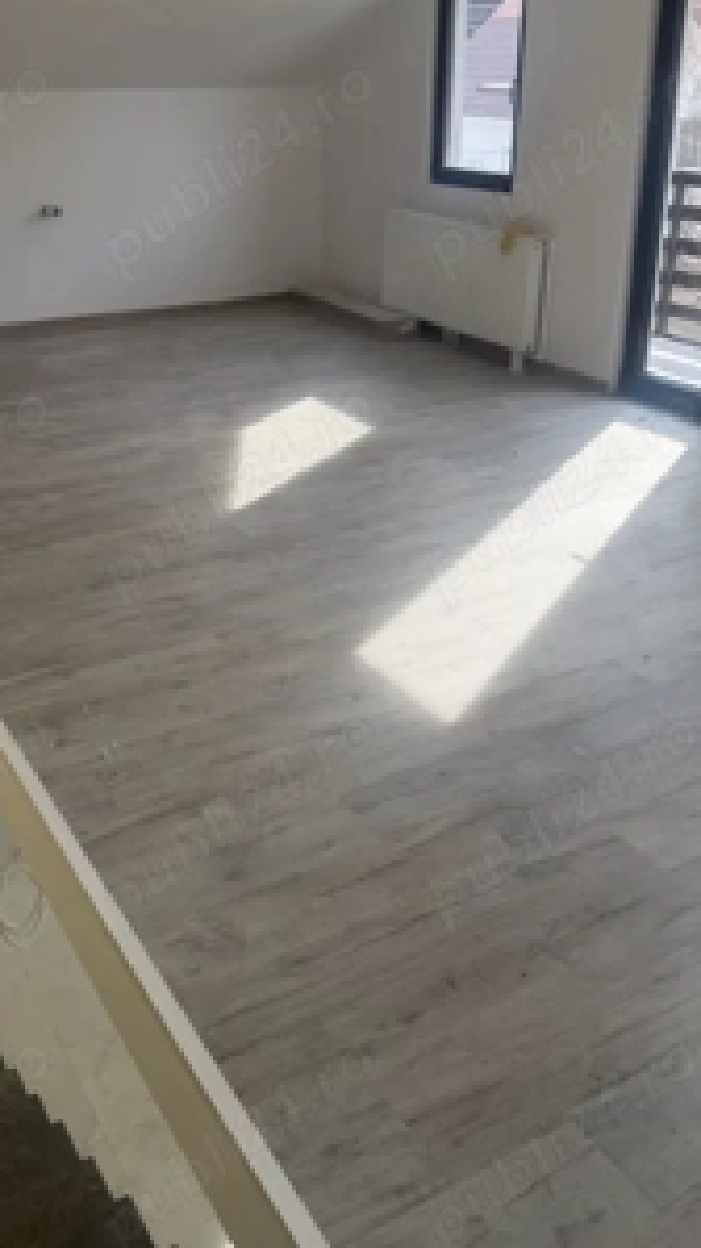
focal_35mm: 35
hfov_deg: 33.7
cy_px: 543
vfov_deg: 56.5
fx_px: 1158
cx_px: 321
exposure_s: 1/750
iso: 100
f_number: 1.78
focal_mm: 6.76
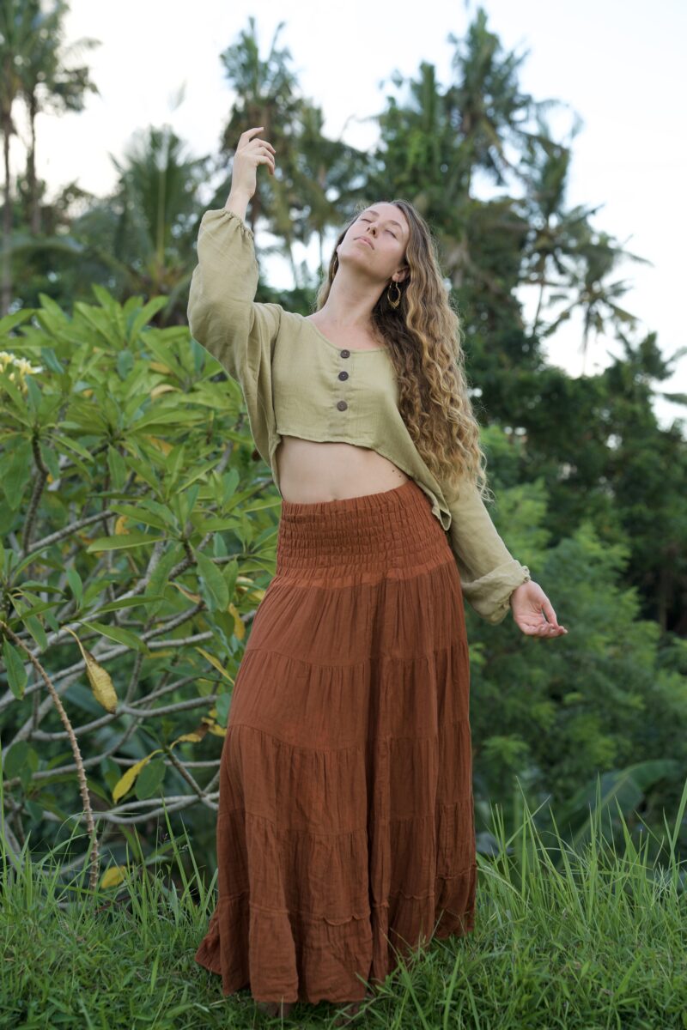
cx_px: 344
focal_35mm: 70
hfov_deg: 19.5
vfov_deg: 28.8
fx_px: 2004
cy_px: 515
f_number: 4
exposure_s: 1/160
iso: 160
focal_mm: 70
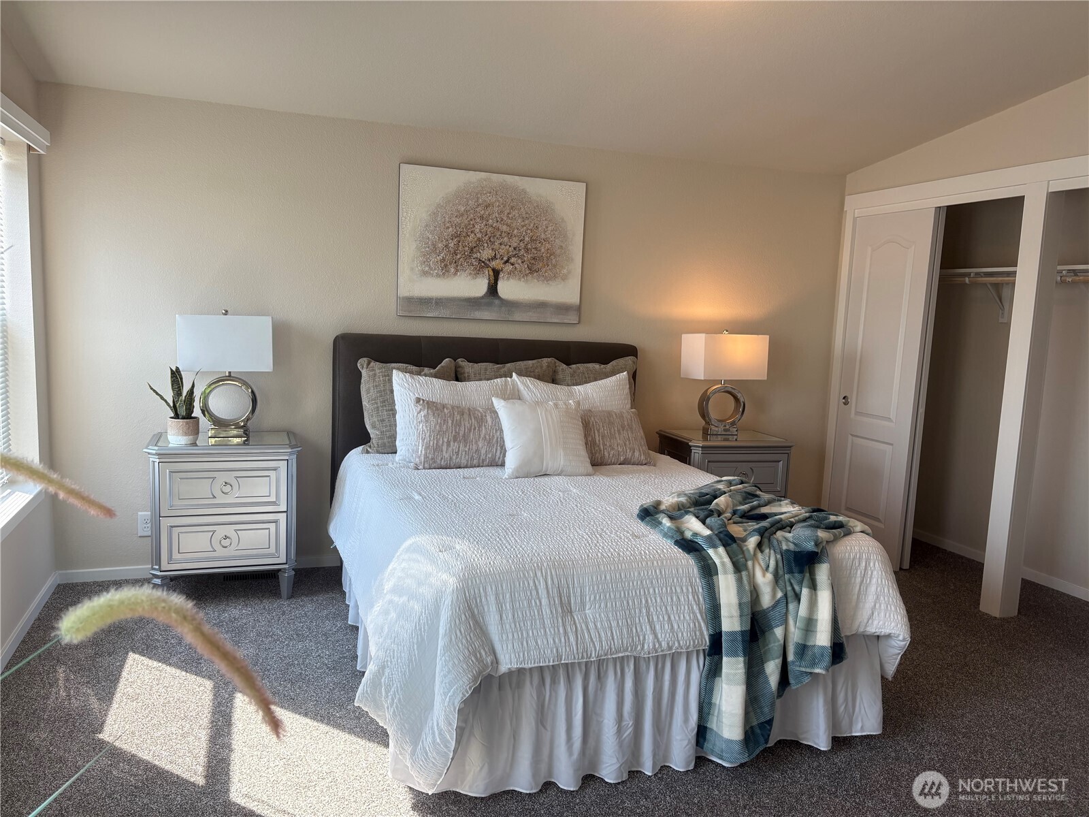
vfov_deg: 53.1
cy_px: 408
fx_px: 818
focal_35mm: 26
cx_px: 544
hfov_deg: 67.3
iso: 40
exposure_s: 1/143
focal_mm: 5.96
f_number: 1.6
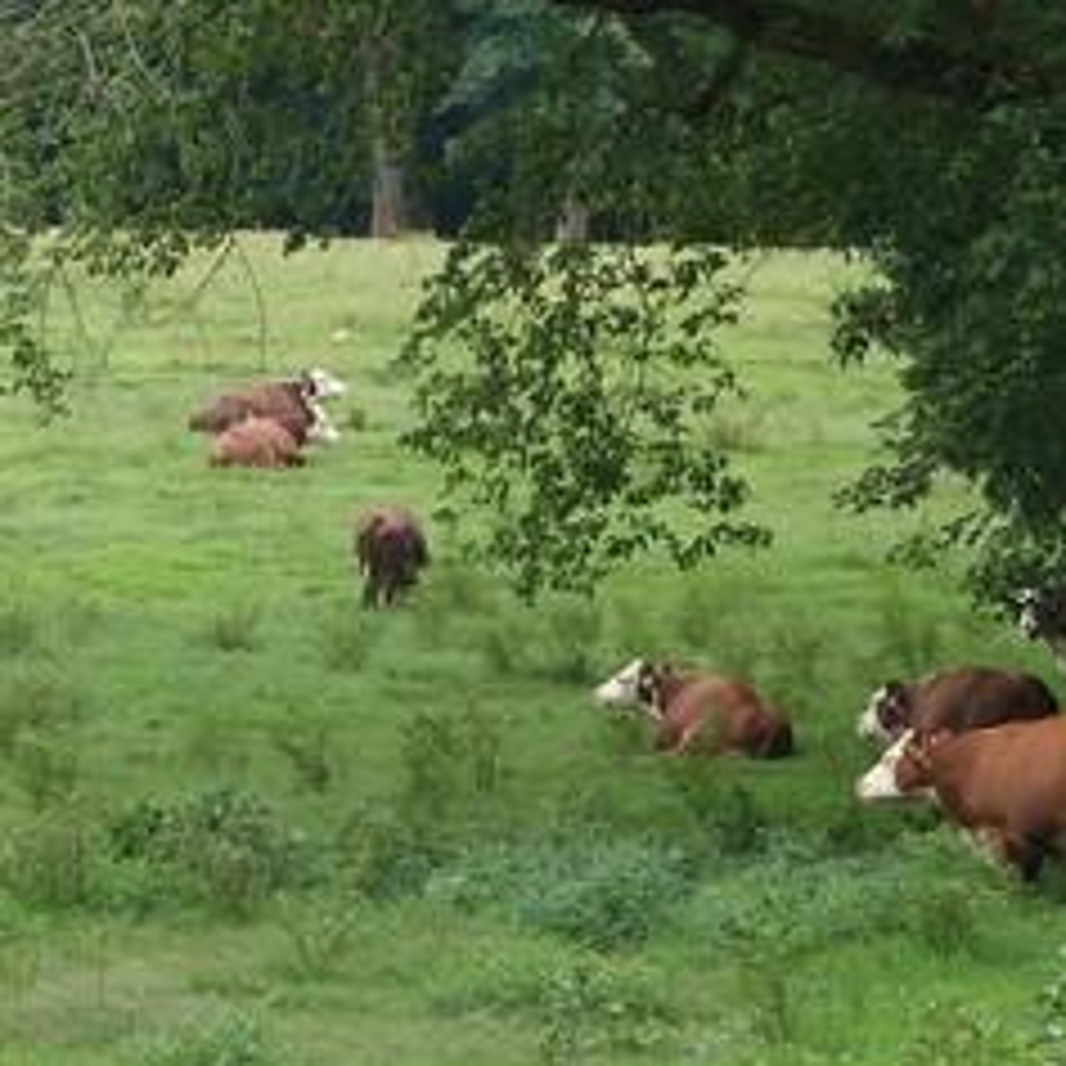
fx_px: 8501
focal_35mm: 244
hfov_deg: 7.2
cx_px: 36
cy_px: 36
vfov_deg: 7.2
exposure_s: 1/100
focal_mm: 11.6
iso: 100
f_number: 3.3
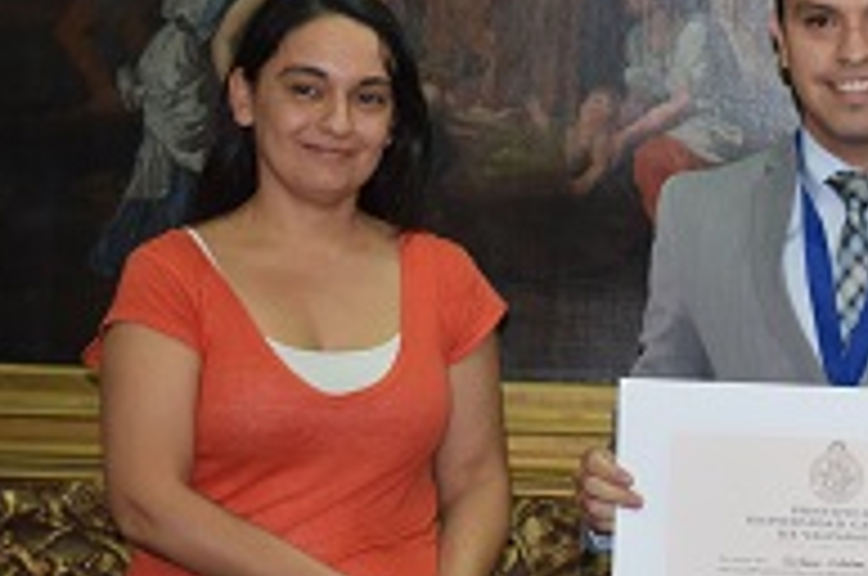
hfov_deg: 13.4
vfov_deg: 9.0
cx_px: 852
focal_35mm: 152
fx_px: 3659
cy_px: 110
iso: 1000
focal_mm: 46
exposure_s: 1/60
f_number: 5
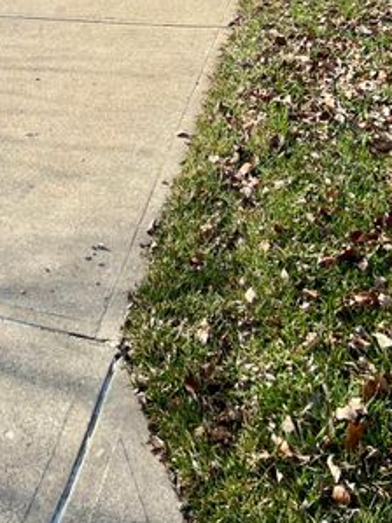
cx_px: 28
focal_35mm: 58
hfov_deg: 24.4
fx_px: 876
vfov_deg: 30.7
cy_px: -8
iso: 50
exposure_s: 1/2632
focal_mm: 5.7
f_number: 1.5
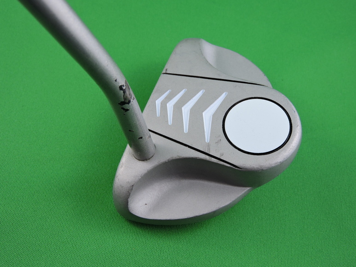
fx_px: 463
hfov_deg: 42.1
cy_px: 134
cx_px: 178
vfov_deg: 32.2
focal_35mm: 45
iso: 100
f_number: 4
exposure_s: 1/30
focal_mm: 8.1
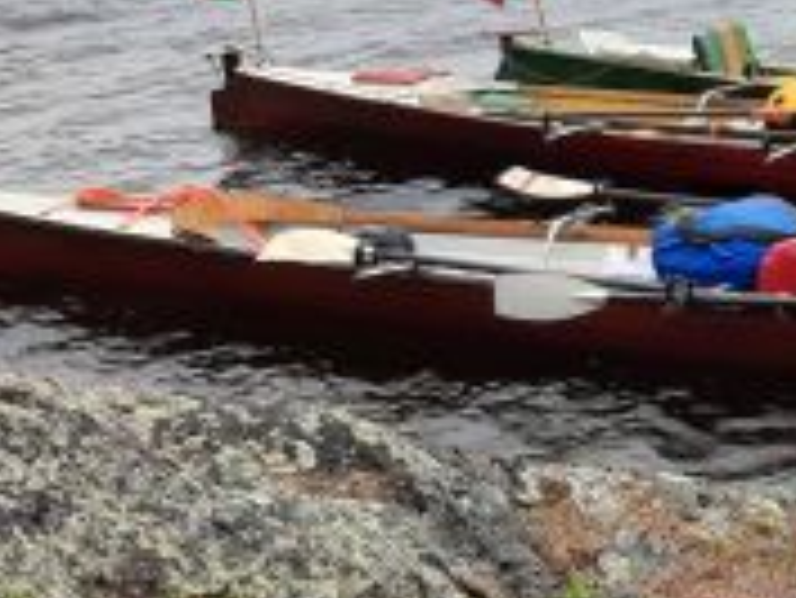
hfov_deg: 19.8
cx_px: 1124
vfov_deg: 16.7
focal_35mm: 88
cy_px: 166
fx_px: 2025
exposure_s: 1/859
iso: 40
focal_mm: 3.92
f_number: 1.7
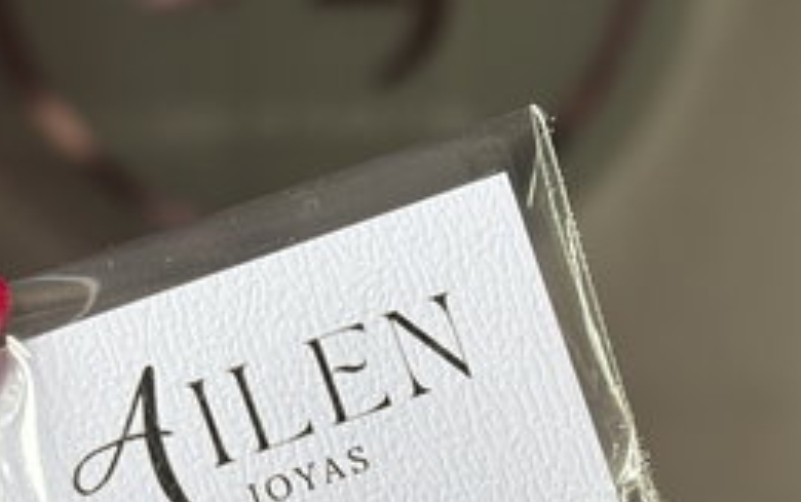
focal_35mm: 113
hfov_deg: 18.4
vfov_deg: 11.4
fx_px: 2469
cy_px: 614
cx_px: 413
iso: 32
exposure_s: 1/156
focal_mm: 5.96
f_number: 1.6
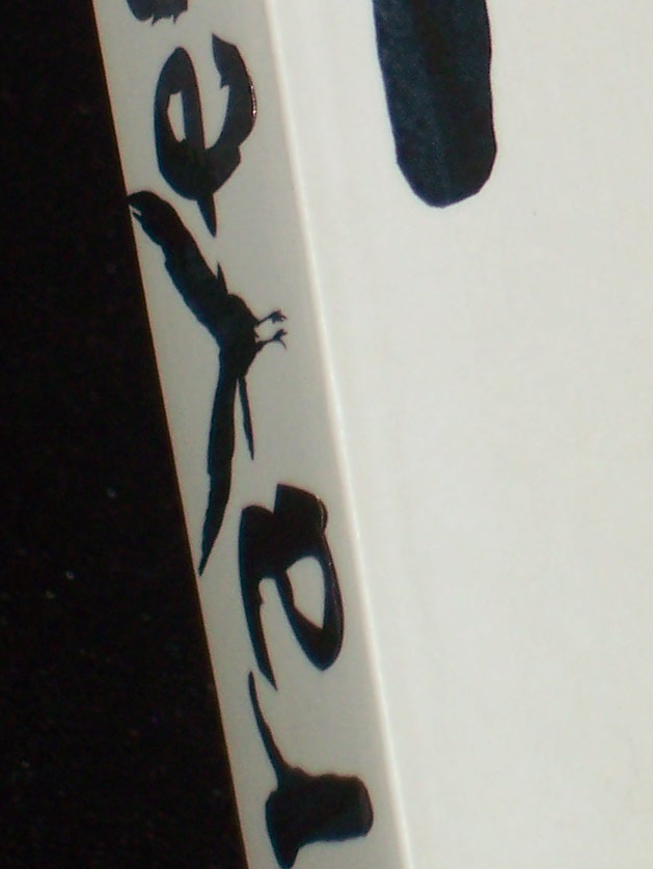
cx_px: 898
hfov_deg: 4.3
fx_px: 8666
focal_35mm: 345
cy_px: -365
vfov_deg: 5.7
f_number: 4.6
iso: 80
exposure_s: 1/100
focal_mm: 16.8
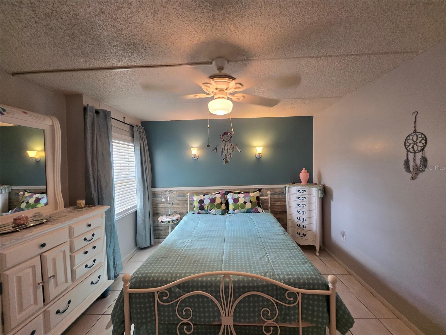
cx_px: 223
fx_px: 167
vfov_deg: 89.9
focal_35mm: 13
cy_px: 168
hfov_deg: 106.2
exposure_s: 1/60
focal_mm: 1.7
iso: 160
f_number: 2.2
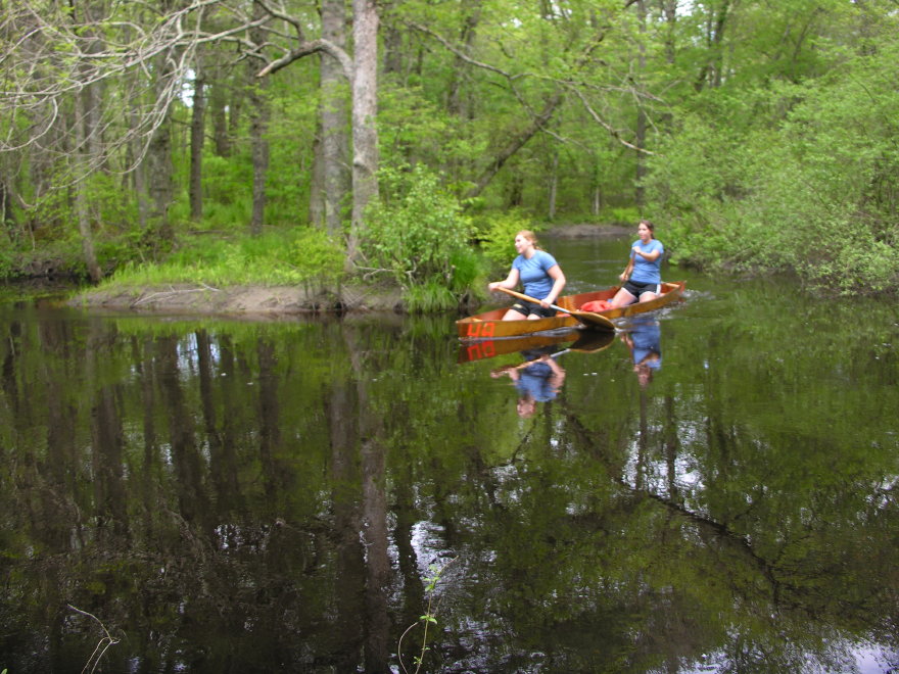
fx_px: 909
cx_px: 450
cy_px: 337
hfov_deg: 52.6
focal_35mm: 35
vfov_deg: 40.7
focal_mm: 8.9
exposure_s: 1/125
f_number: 2.8
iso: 50
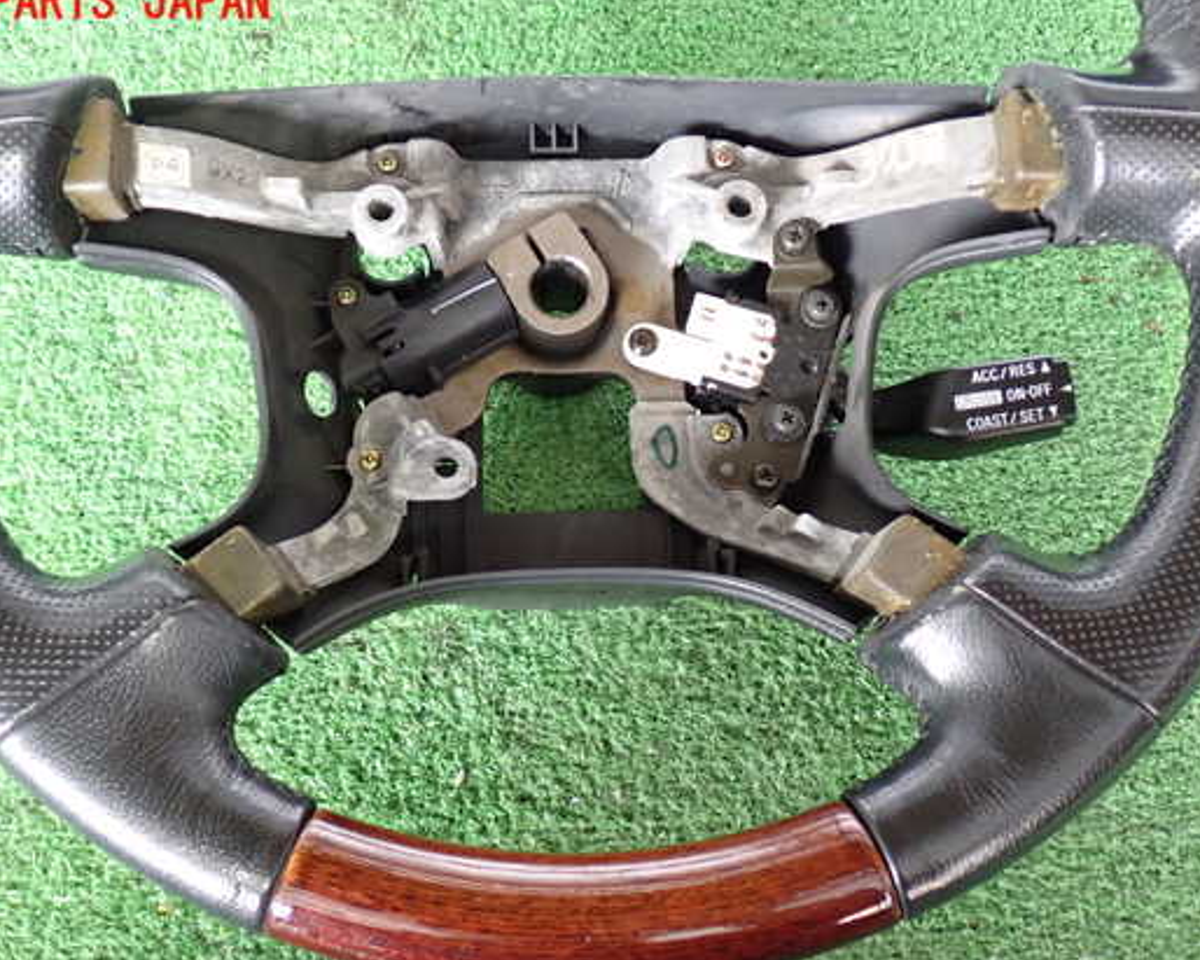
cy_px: 500
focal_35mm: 41
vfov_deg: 36.5
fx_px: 1456
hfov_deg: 44.7
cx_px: 546
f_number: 2.5
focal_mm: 6.37
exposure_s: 1/40
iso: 640
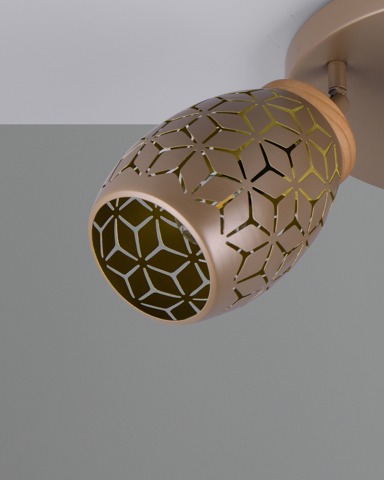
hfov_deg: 10.0
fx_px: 2145
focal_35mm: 151
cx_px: 509
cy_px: 212
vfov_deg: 12.8
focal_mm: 55
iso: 72
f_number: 11
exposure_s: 1/8
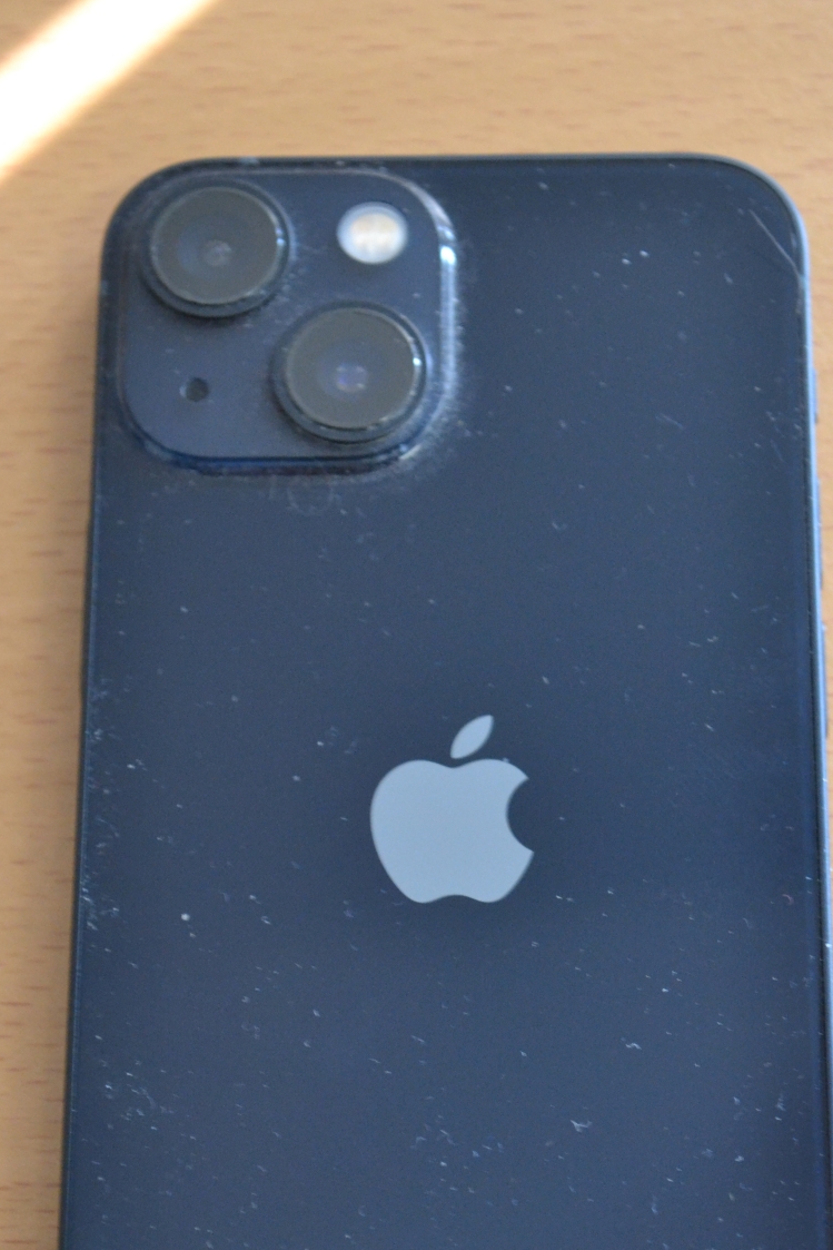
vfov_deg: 21.6
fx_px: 3261
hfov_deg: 14.6
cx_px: 450
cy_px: 855
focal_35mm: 94
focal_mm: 44
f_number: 5.3
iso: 2200
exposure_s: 1/60
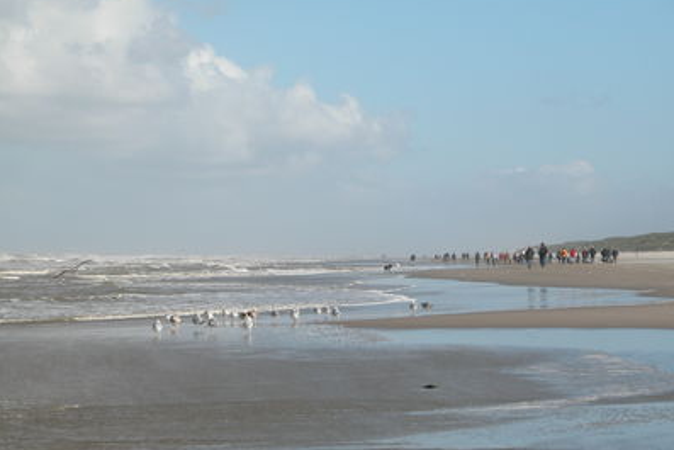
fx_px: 2435
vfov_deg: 10.6
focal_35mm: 130
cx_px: 336
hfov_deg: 15.8
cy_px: 229
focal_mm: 31.9
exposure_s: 1/487
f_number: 6
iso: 100
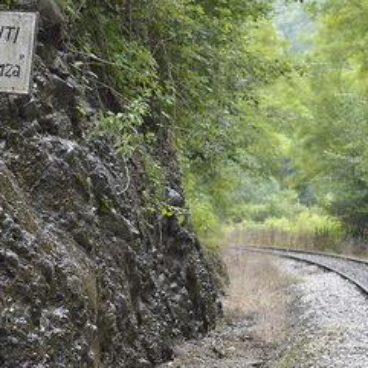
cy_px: 131
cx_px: 168
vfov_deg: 15.7
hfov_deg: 15.7
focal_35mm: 111
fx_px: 1336
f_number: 2.8
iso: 100
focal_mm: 35
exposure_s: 1/160
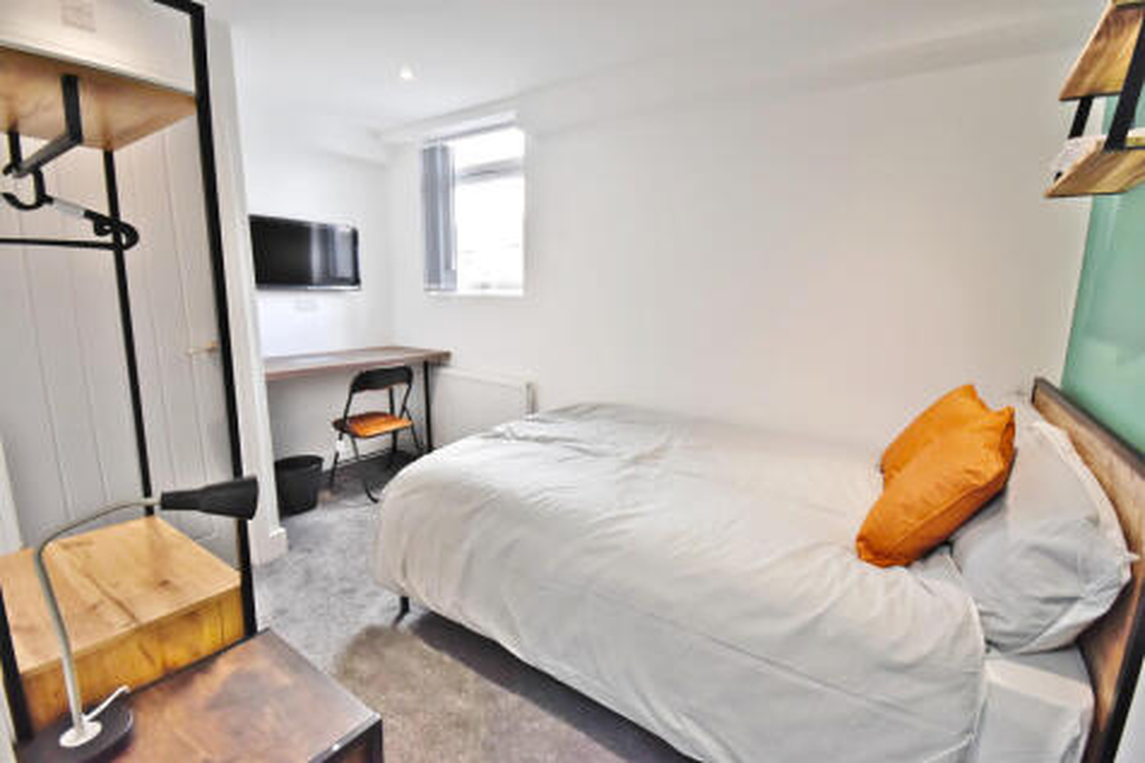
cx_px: 572
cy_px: 382
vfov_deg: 77.3
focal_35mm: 15
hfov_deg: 100.4
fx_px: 477
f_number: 5
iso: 800
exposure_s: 1/100
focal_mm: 10
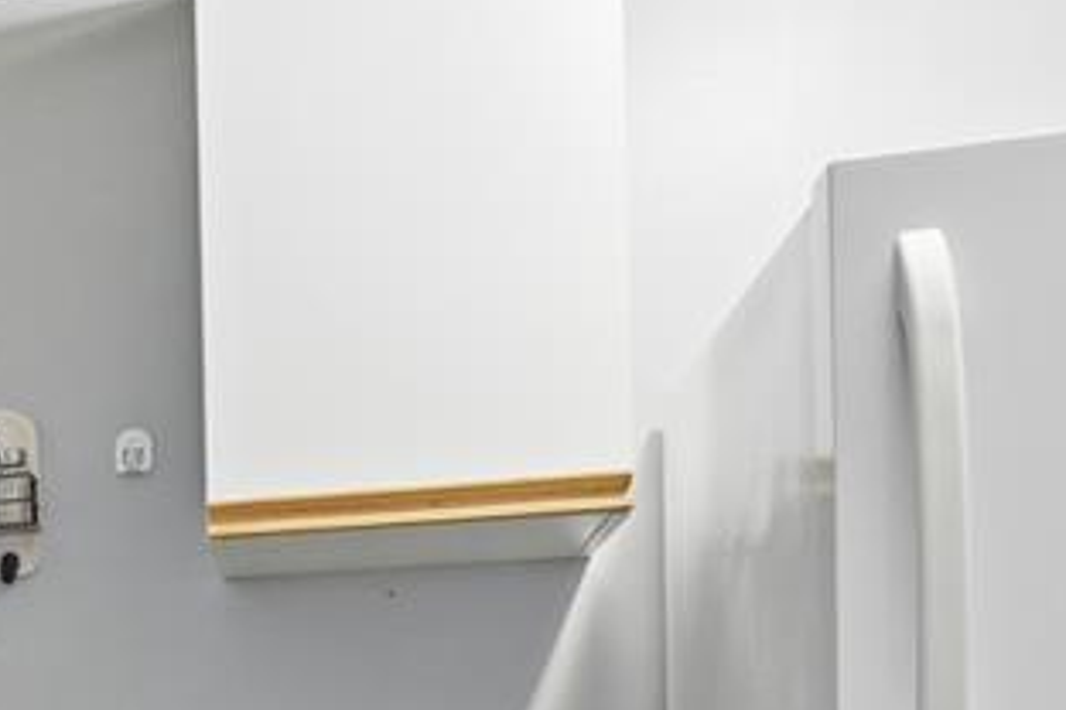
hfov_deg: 25.8
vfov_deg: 21.4
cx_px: -512
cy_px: 847
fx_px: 1747
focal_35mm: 59
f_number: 6.3
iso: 100
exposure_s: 1/3.33
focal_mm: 18
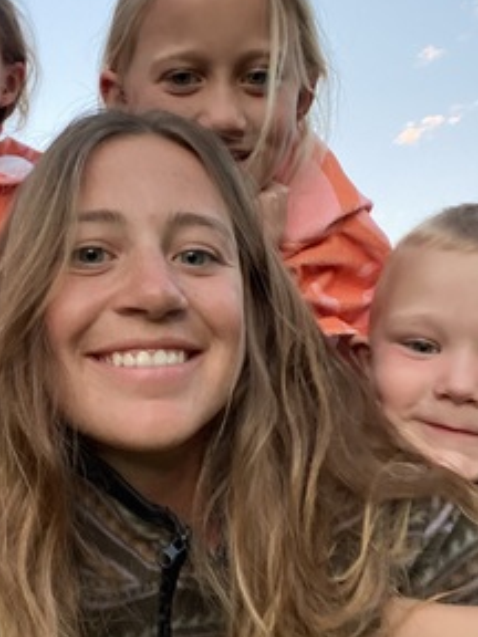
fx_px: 736
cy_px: 279
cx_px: 167
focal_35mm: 40
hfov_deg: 35.7
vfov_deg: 46.7
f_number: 2.2
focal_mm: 2.71
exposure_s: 1/60
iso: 320
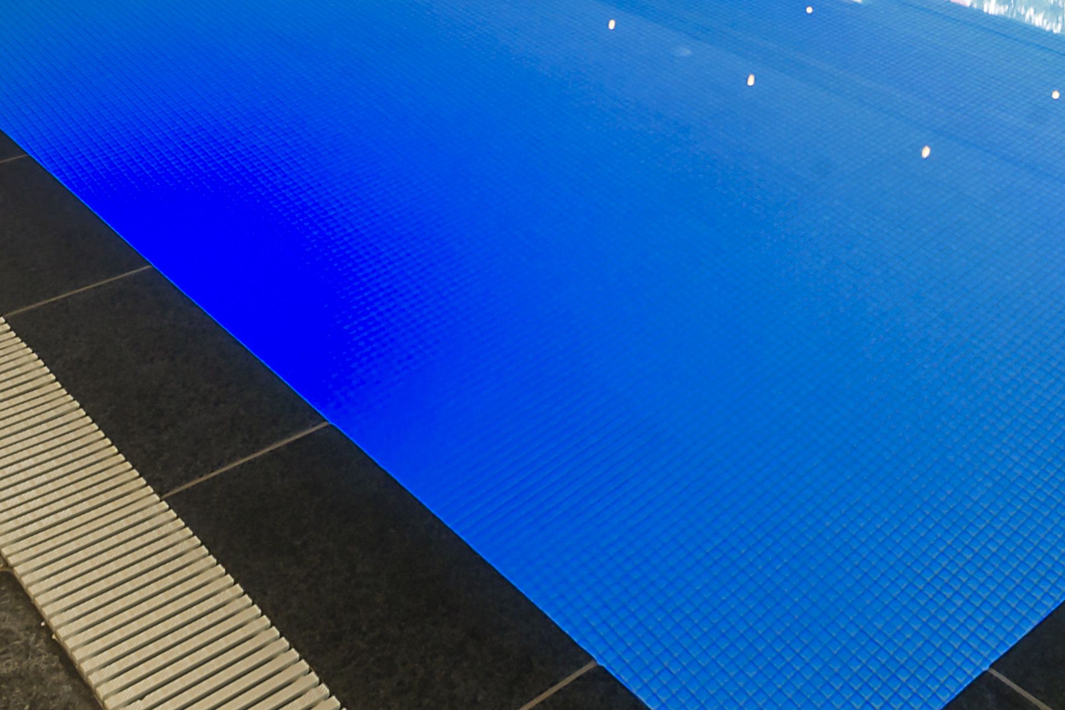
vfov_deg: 22.1
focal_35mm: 46
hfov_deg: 41.9
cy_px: -452
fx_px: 1361
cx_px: 742
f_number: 11
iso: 100
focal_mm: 14
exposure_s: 1/1.25
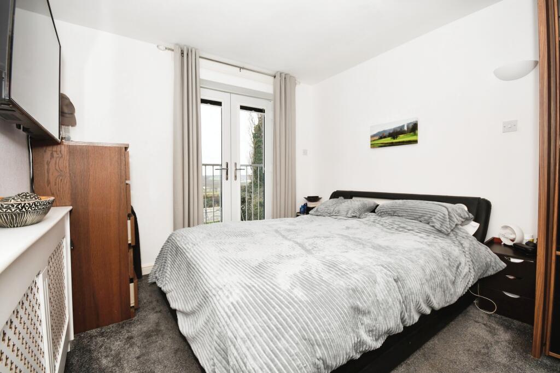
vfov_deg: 77.3
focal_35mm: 15
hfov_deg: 100.4
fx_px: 233
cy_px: 186
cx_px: 280
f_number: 8
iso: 400
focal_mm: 10
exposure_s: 1/60
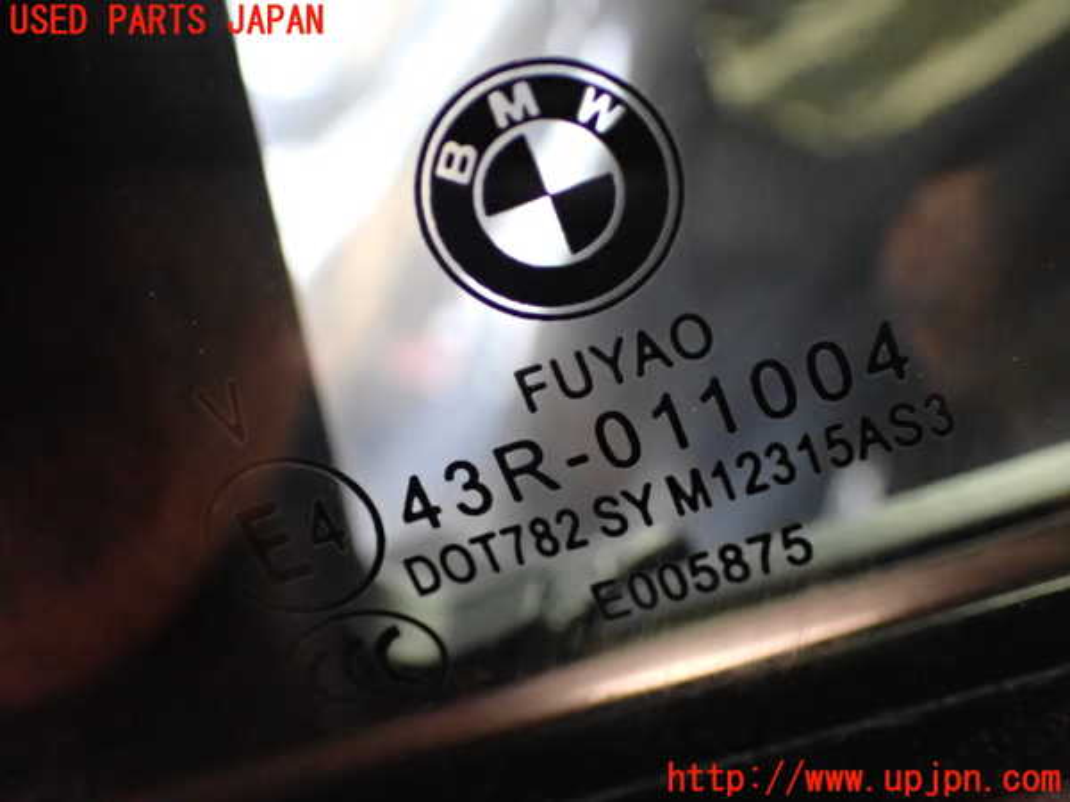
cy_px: 401
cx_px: 535
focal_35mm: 44
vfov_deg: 32.9
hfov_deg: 42.9
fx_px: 1360
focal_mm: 7.84
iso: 2500
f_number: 2.9
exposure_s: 1/40
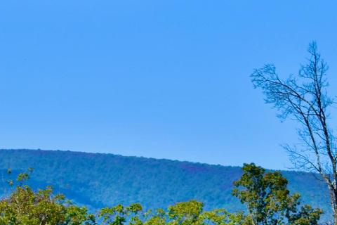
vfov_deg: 4.4
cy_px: 213
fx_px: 2949
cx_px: 152
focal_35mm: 315
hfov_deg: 6.5
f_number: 6.3
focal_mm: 70
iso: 110
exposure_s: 1/500
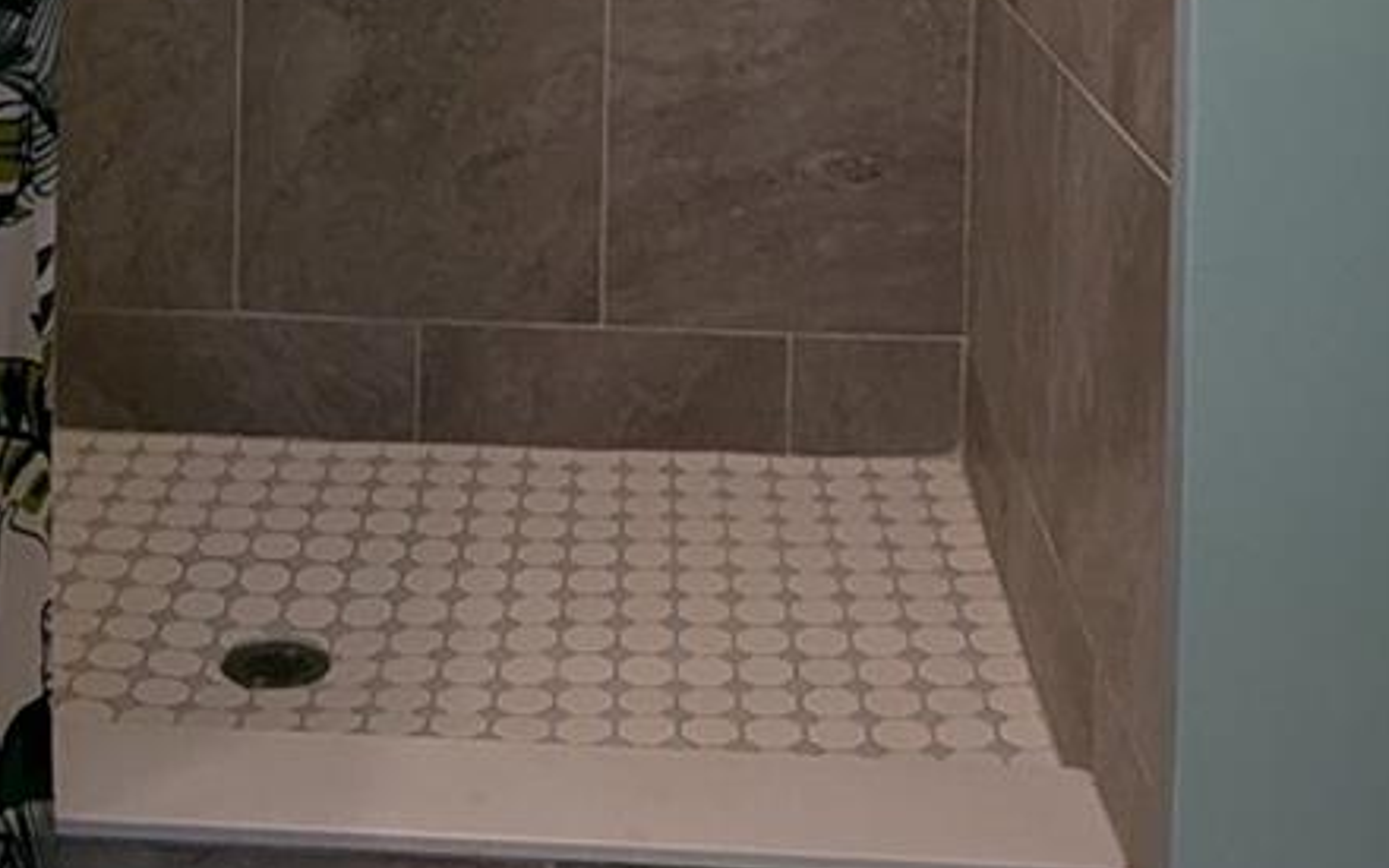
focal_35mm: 50
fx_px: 1893
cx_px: 543
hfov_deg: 40.1
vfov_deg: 22.1
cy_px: -376
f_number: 2.2
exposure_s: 1/60
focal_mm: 1.95
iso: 45
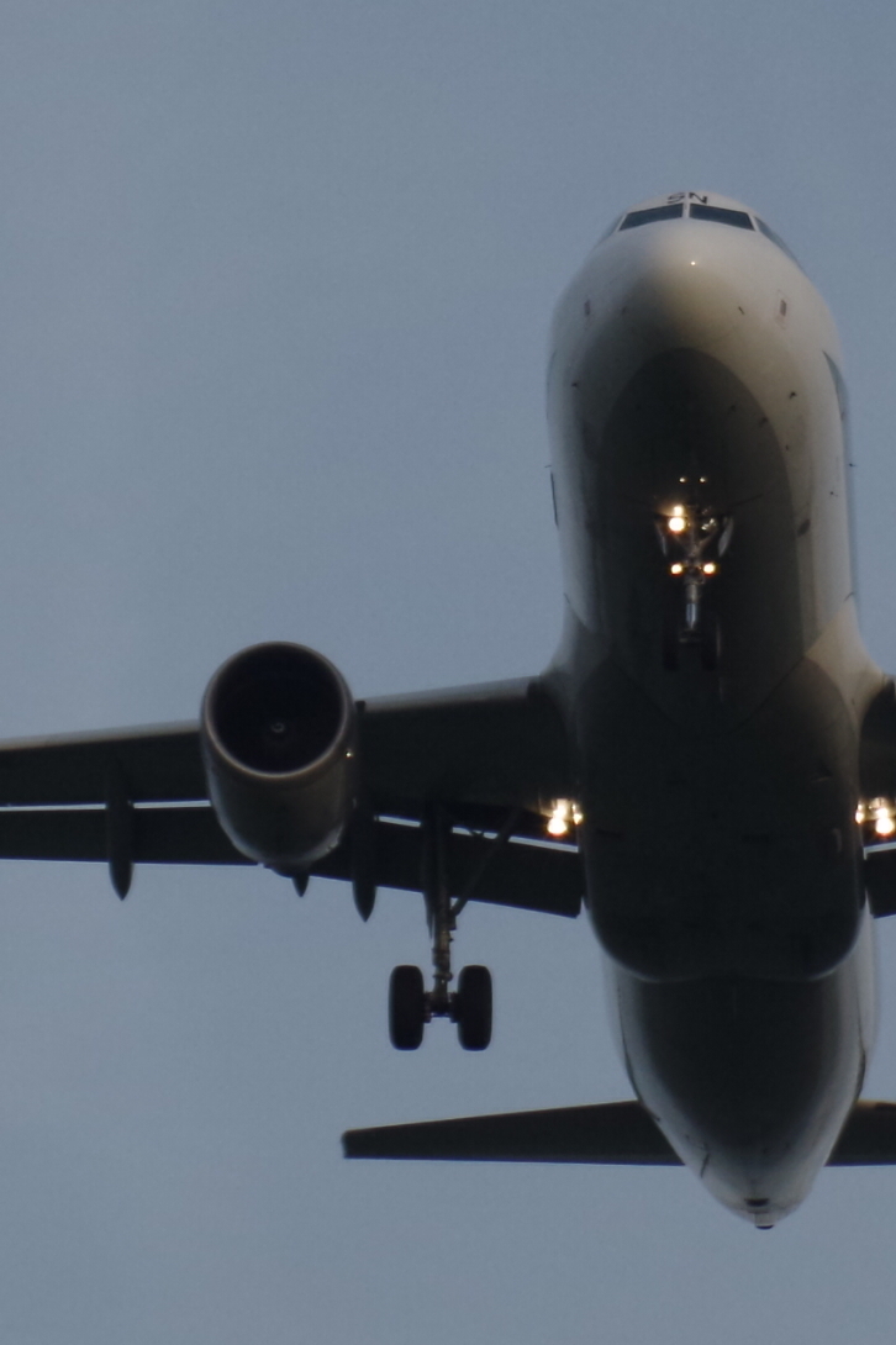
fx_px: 8293
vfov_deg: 9.3
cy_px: 603
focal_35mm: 222
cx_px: 770
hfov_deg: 6.2
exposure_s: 1/1000
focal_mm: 70
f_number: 5.6
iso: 400
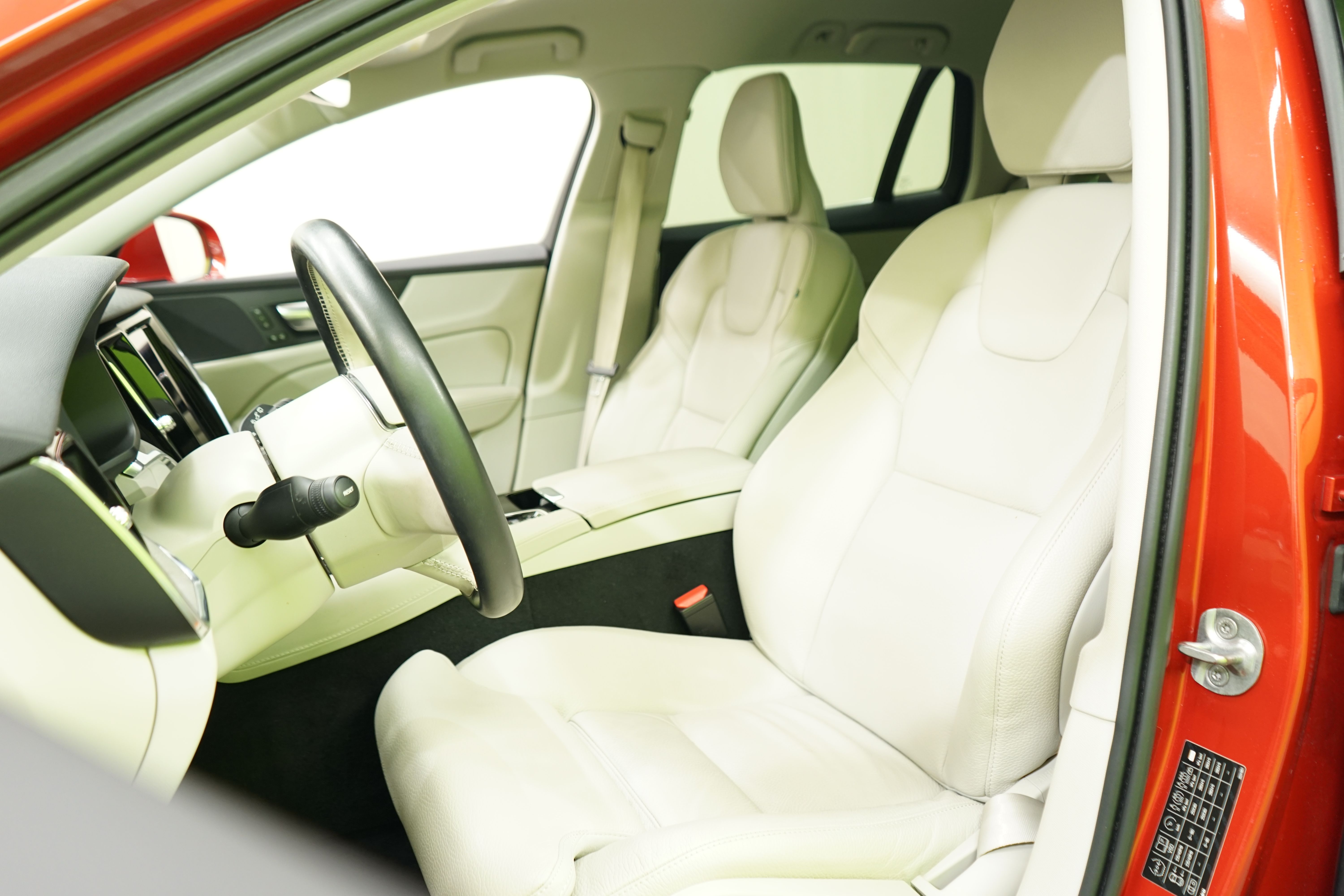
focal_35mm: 28
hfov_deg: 65.5
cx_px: 672
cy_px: 448
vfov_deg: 46.4
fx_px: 1045
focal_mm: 28
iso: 640
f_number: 4
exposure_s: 1/10
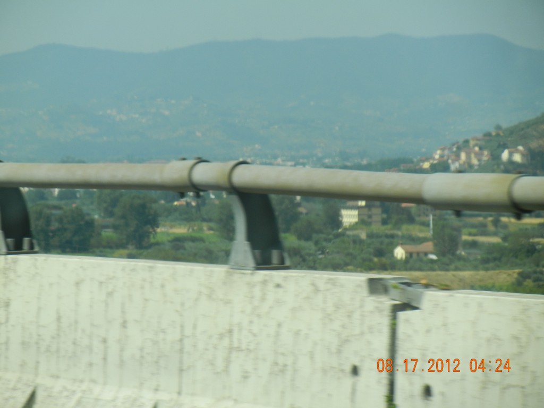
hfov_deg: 8.6
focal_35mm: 229
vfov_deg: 6.5
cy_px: 204
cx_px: 272
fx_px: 3599
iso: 160
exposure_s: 1/676
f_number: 4.8
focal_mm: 41.2
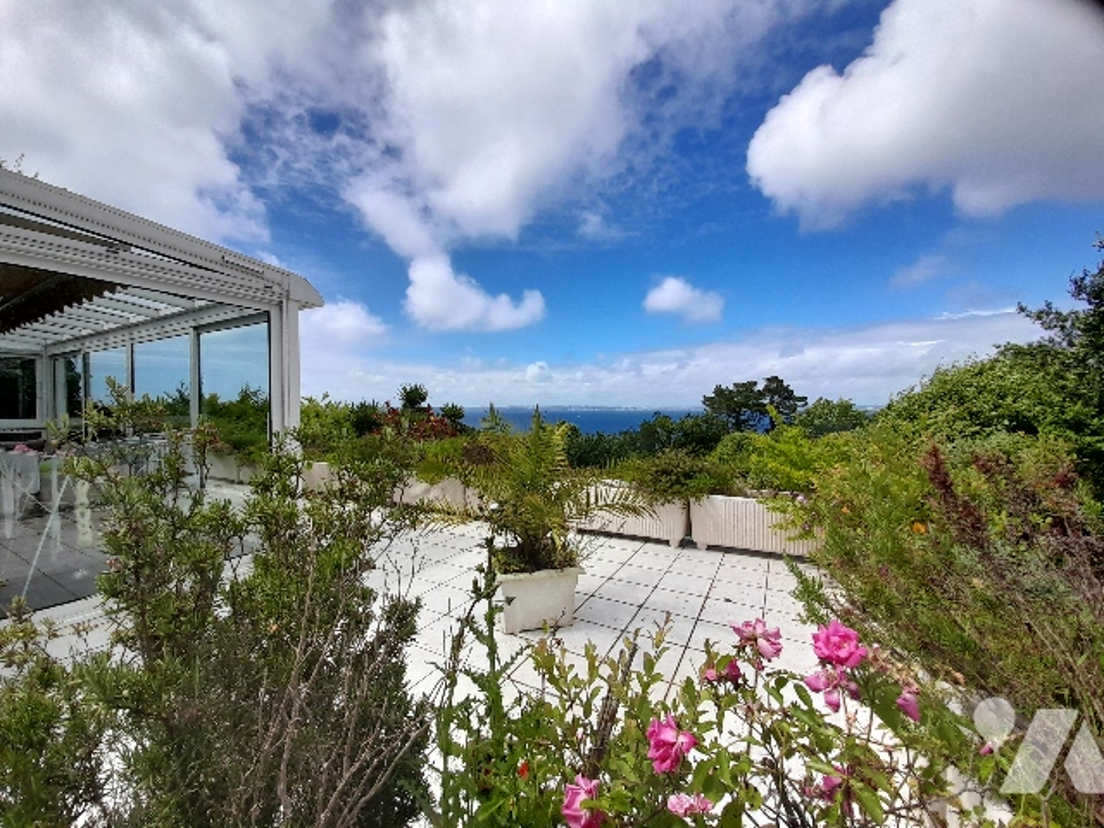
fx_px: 415
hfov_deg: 106.2
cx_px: 552
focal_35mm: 13
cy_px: 414
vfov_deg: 89.9
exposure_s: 1/1745
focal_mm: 1.42
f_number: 2.2
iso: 40
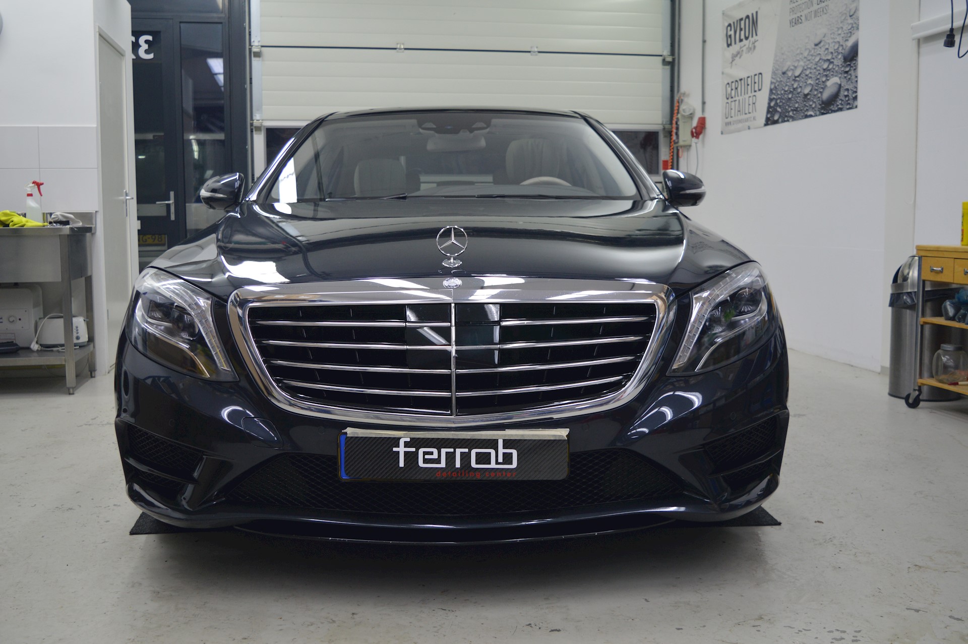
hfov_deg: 53.2
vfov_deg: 36.8
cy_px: 322
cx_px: 484
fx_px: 967
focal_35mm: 36
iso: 400
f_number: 4.5
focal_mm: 24
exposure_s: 1/60
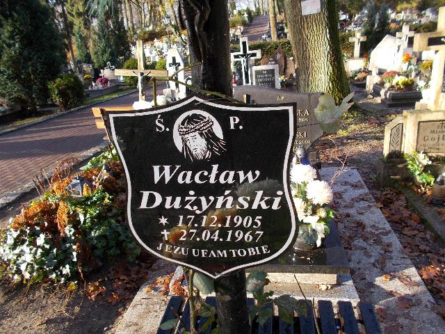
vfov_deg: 53.1
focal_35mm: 26
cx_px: 222
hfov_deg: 67.3
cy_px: 167
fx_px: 334
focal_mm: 4.6
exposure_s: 1/100
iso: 80
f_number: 3.2
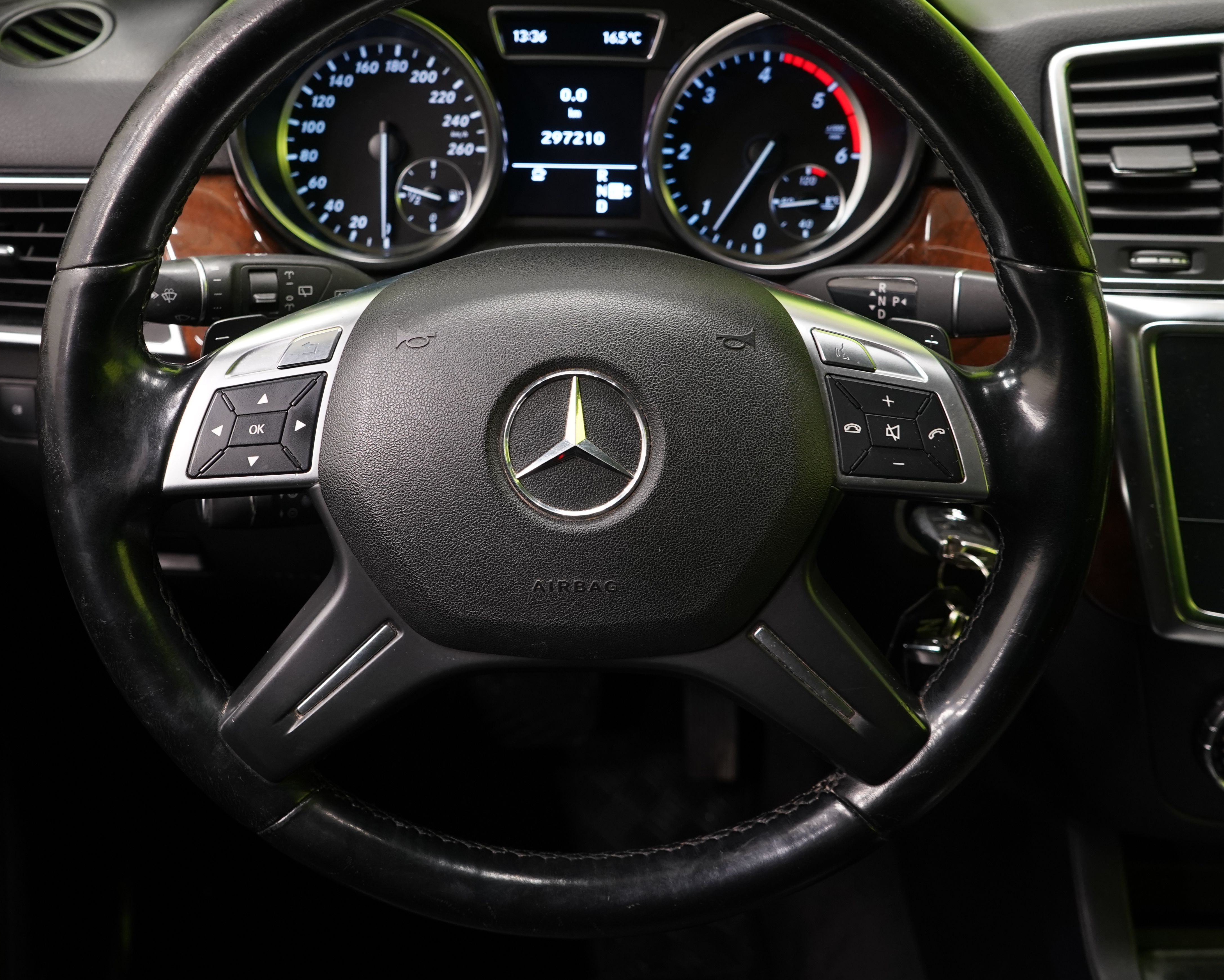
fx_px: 1449
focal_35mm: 40
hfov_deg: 45.8
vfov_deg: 37.3
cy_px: 429
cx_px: 578
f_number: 5.6
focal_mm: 31
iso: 1250
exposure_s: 1/20
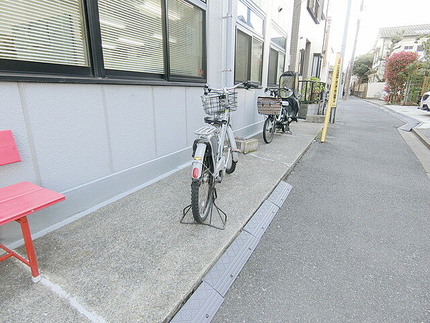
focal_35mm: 19
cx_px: 215
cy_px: 162
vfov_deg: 68.7
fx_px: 236
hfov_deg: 84.7
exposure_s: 1/125
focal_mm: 4.06
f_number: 2.7
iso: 80
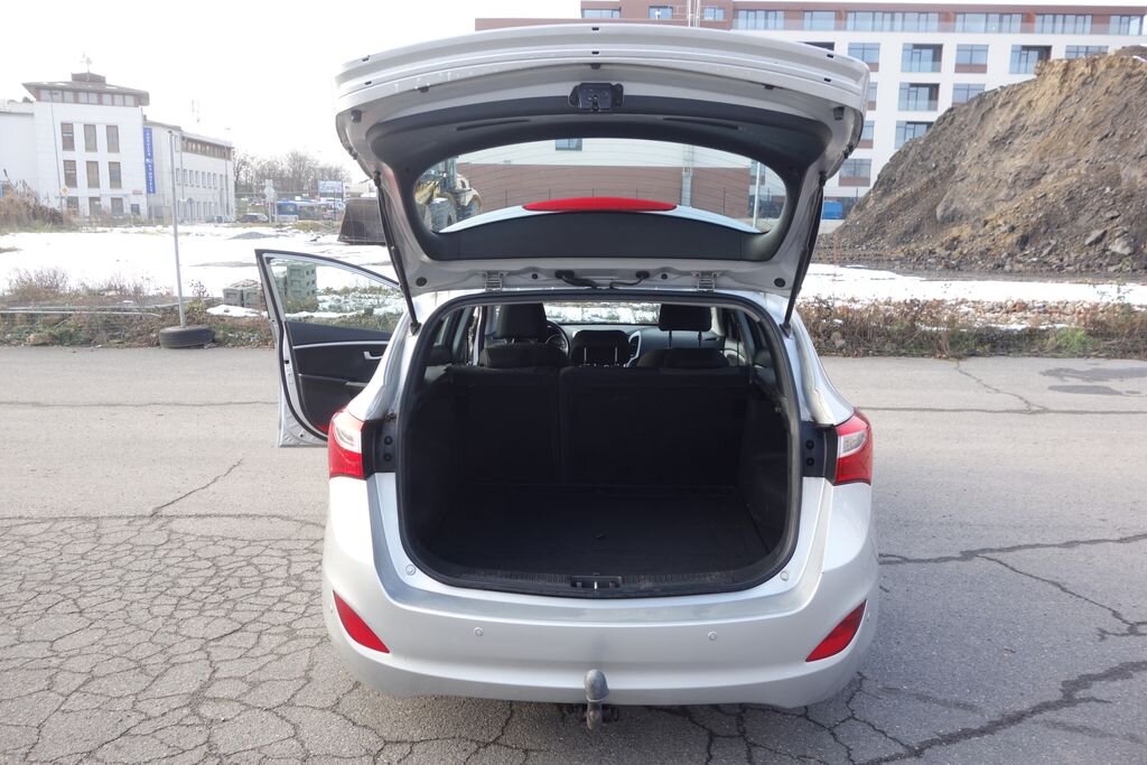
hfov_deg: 65.5
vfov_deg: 46.4
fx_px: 892
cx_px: 574
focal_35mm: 28
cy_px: 382
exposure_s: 1/100
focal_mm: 10.4
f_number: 4.5
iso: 125
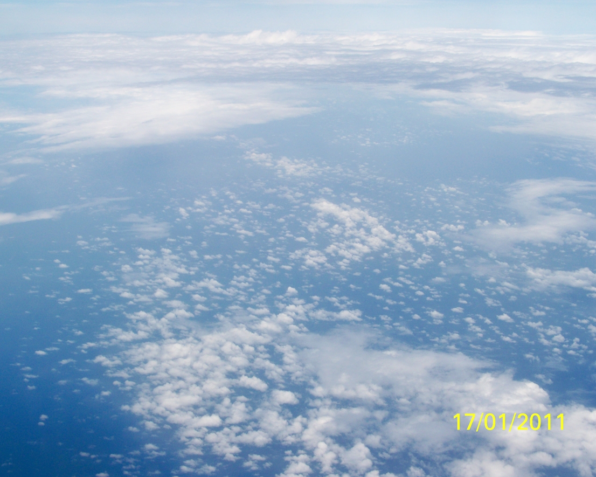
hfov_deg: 34.7
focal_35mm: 54
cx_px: 295
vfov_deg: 28.1
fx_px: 953
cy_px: 241
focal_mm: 10.5
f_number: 4.5
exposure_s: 1/640
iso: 64
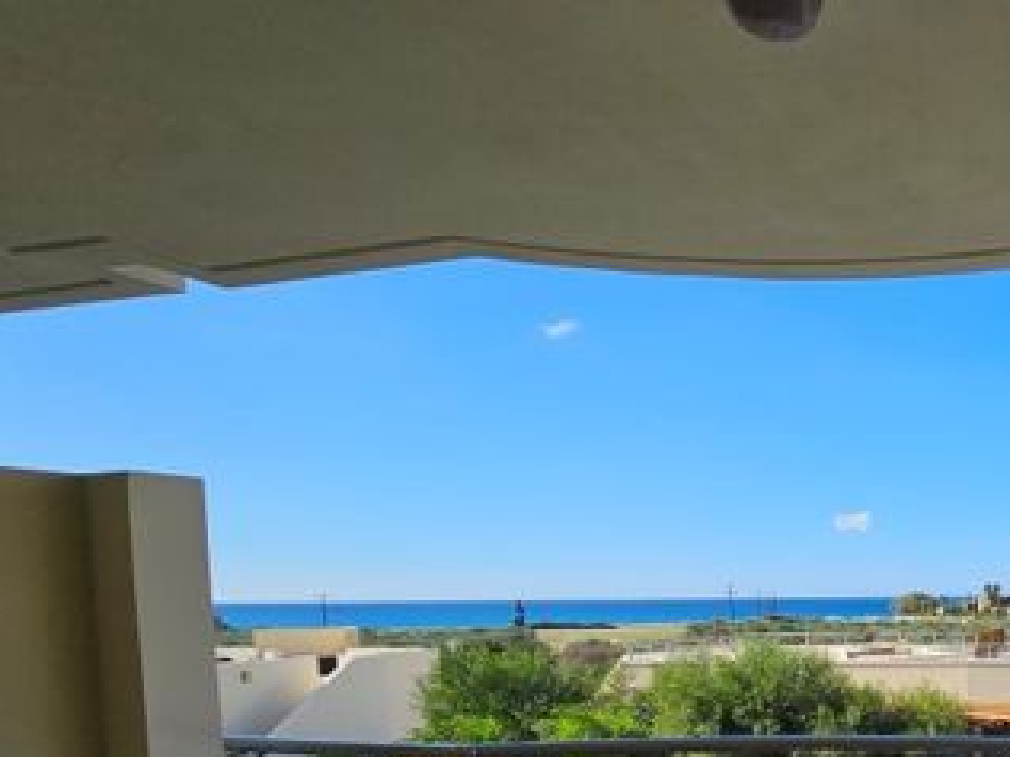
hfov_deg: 47.5
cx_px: 1072
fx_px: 846
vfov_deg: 44.4
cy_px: 664
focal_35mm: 29
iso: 50
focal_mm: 2.2
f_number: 2.2
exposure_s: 1/1925
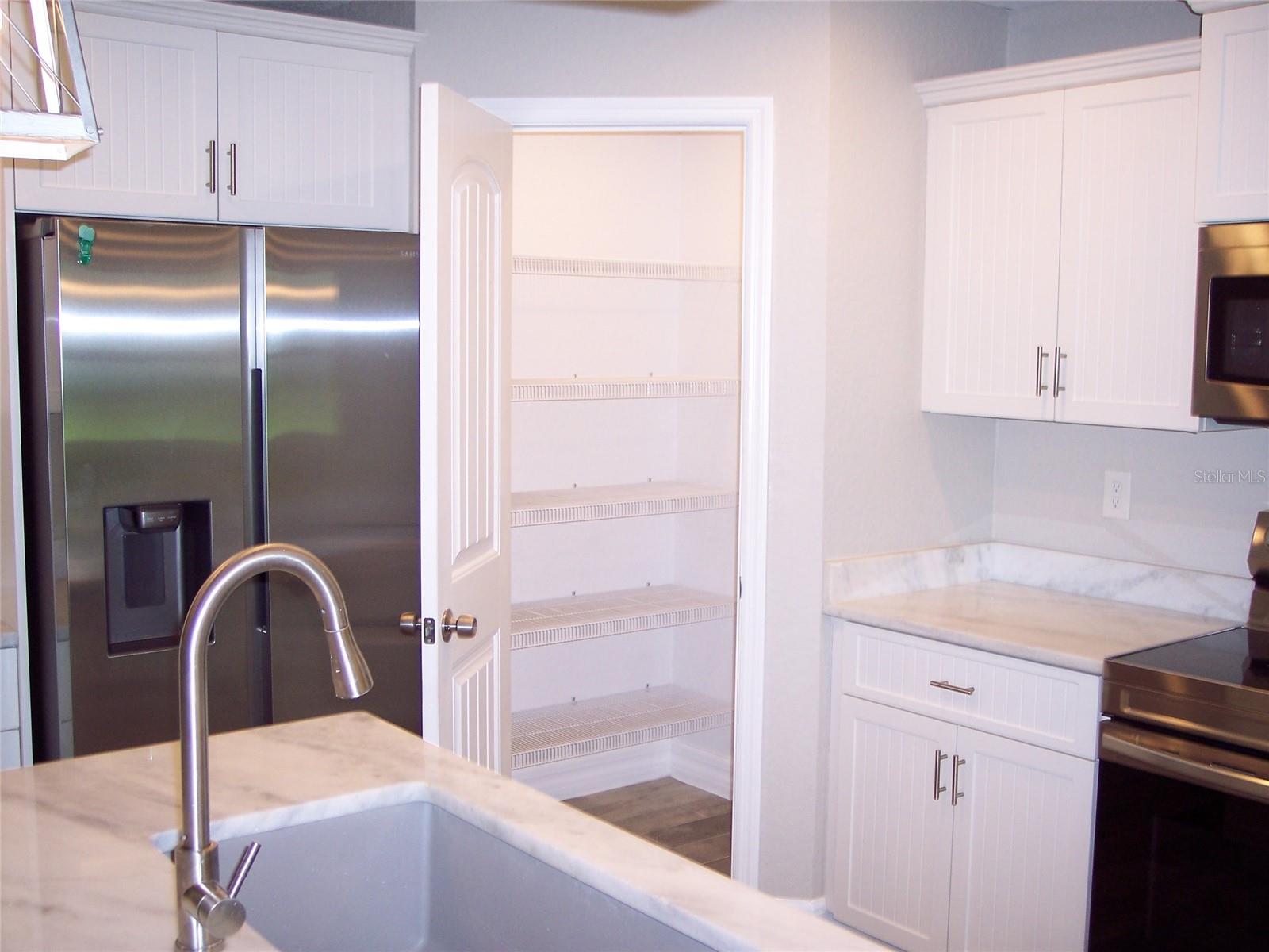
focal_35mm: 39
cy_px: 476
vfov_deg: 36.8
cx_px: 634
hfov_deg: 47.9
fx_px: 1430
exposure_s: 1/60
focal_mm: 8
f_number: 2.8
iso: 140
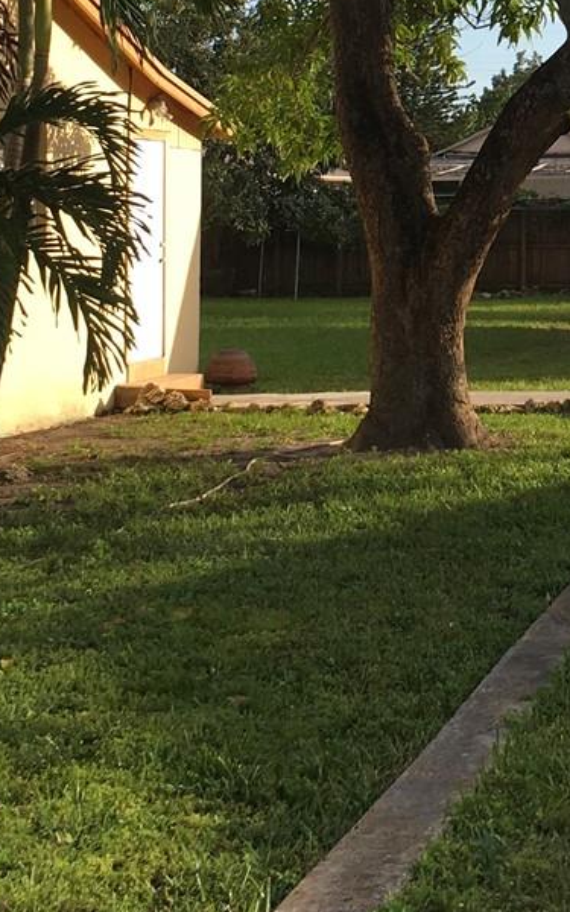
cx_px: 634
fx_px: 2038
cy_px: 85
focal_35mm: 82
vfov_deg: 24.5
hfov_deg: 15.5
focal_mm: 4.15
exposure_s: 1/754
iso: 25
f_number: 2.2
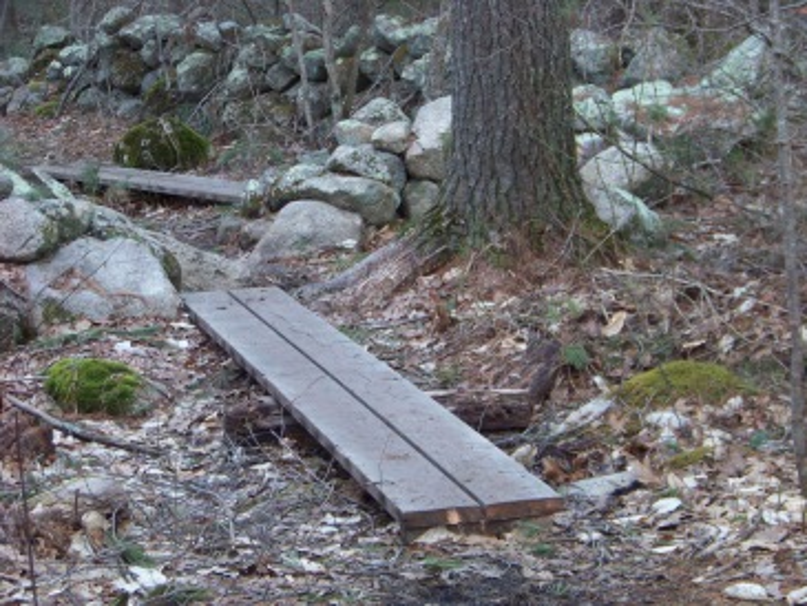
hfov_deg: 20.4
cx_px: 404
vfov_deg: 15.4
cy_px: 303
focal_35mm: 96
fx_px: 2239
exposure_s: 1/40
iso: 192
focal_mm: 16.2
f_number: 3.2
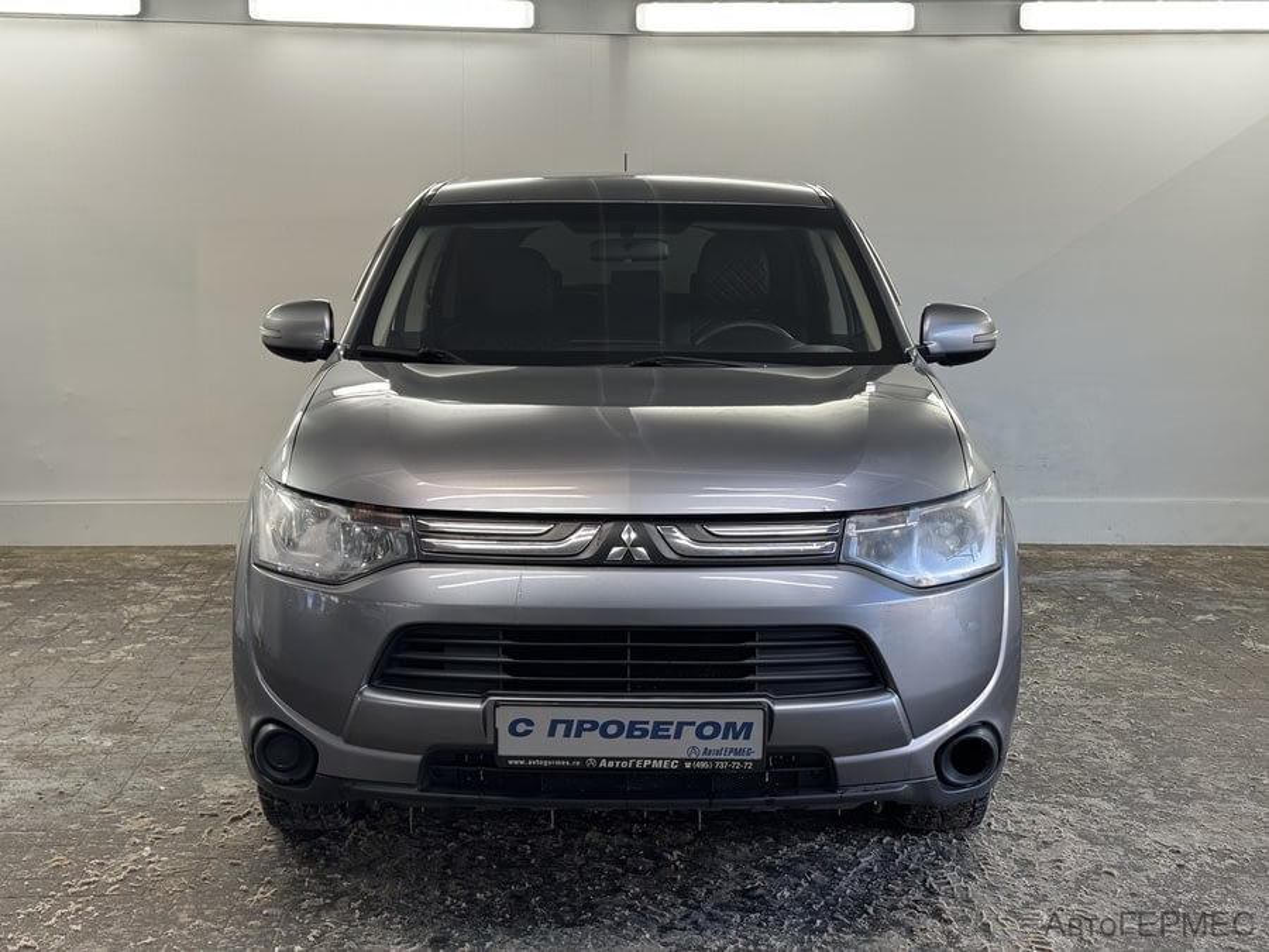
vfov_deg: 30.3
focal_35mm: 48
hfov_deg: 39.7
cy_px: 476
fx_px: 1760
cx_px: 634
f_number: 1.78
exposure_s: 1/100
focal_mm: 6.76
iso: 50
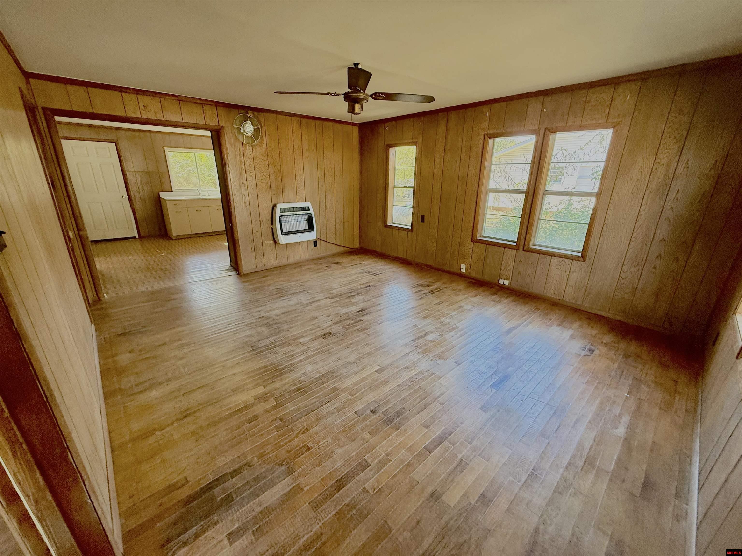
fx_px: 300
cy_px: 278
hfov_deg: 102.1
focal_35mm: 14
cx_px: 371
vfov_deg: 85.7
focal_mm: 2.22
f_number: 2.2
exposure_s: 1/60
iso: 400
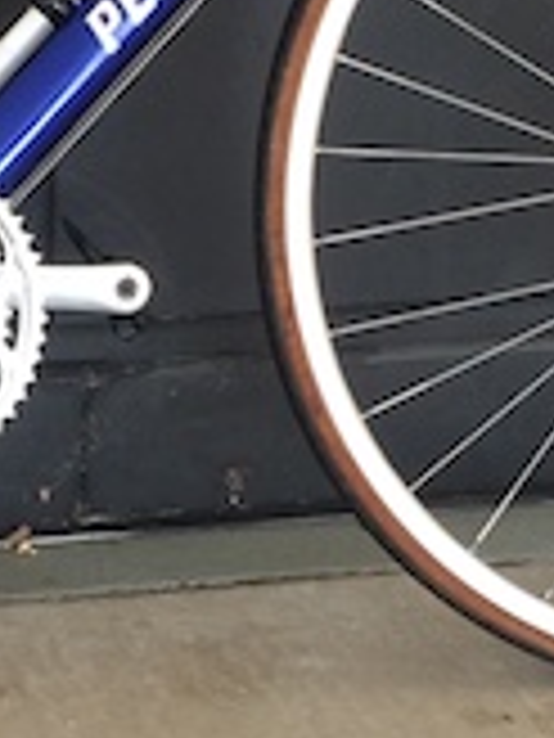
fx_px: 3115
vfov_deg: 13.5
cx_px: 14
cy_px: 576
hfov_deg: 10.1
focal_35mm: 146
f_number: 2.2
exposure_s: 1/60
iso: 40
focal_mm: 4.12
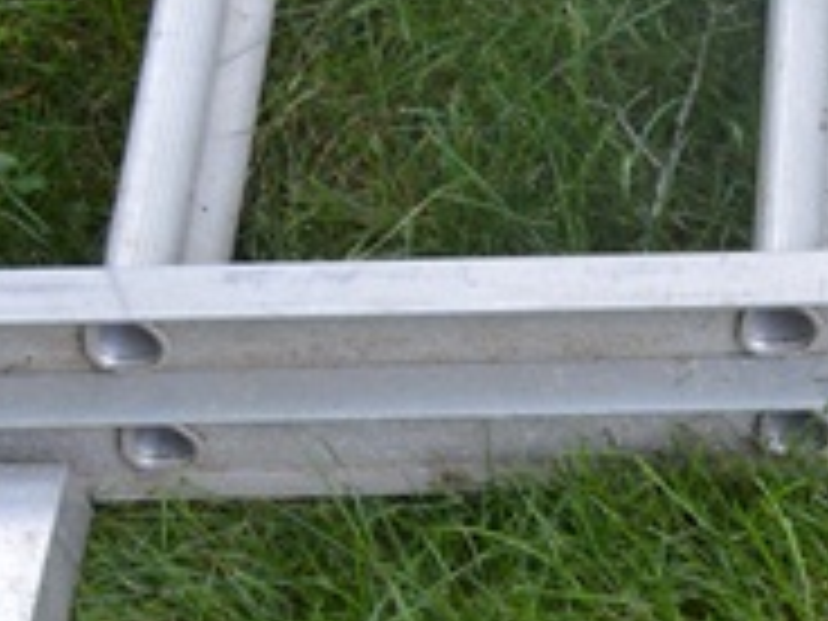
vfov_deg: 11.6
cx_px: 1258
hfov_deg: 14.6
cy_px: 788
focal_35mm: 125
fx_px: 2990
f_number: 5.6
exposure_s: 1/125
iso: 400
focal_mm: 24
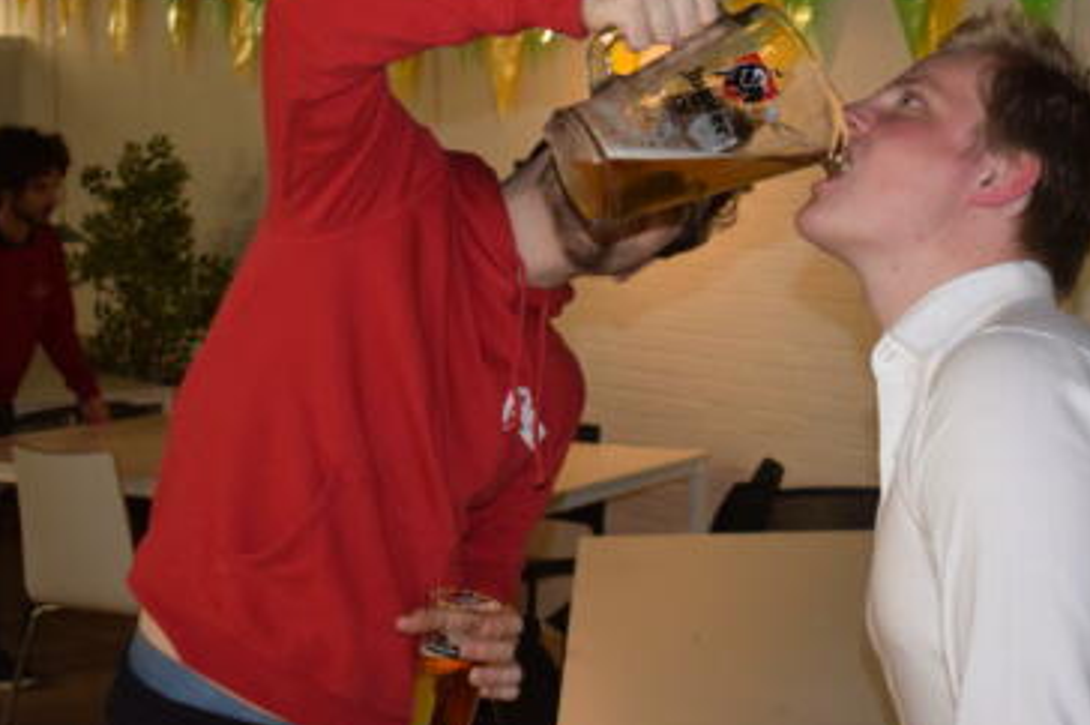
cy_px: 262
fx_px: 1996
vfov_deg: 20.5
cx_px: 623
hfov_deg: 30.5
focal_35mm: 66
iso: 800
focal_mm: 32
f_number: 4.5
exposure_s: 1/60
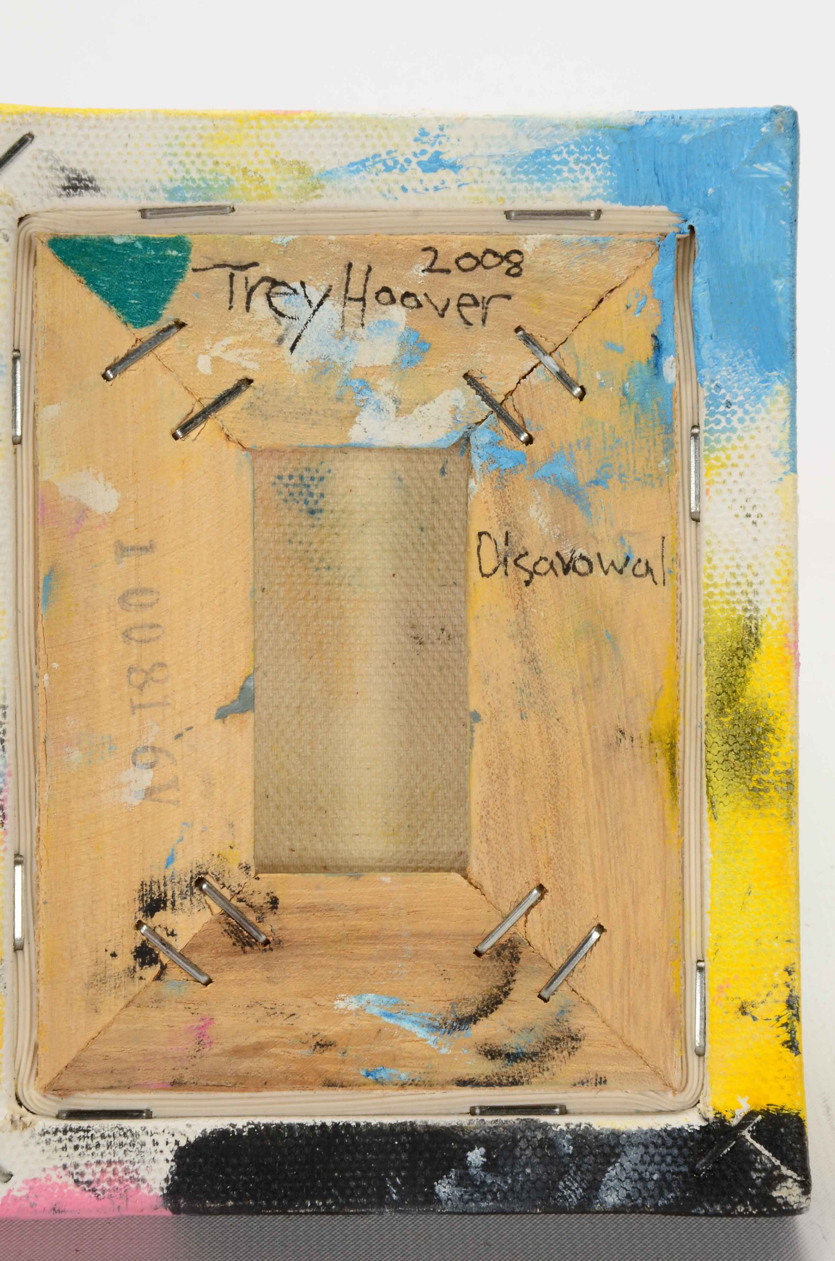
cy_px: 676
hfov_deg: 10.4
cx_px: 358
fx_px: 4598
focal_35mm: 132
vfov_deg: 15.6
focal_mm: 75
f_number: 18
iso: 200
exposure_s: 1/160
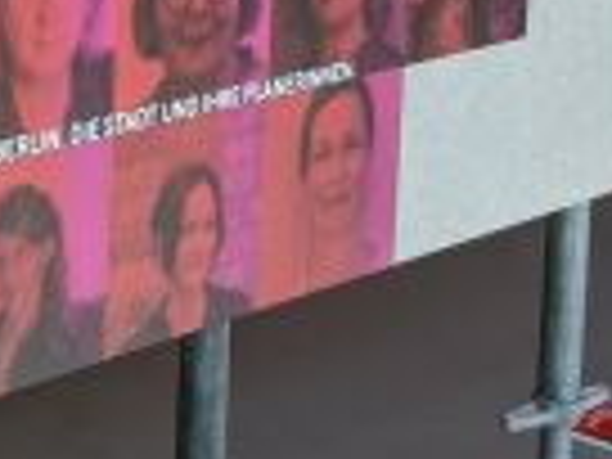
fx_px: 2104
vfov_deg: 11.5
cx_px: -423
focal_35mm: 119
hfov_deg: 14.8
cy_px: -387
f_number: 1.8
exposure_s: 1/266
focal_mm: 4.44
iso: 38
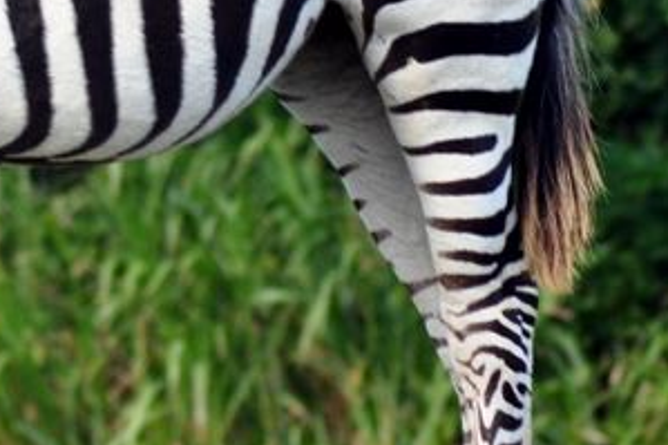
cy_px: 81
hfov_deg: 1.6
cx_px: -69
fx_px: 23811
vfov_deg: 1.1
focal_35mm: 1284
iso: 400
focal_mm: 250
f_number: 10
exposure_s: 1/200
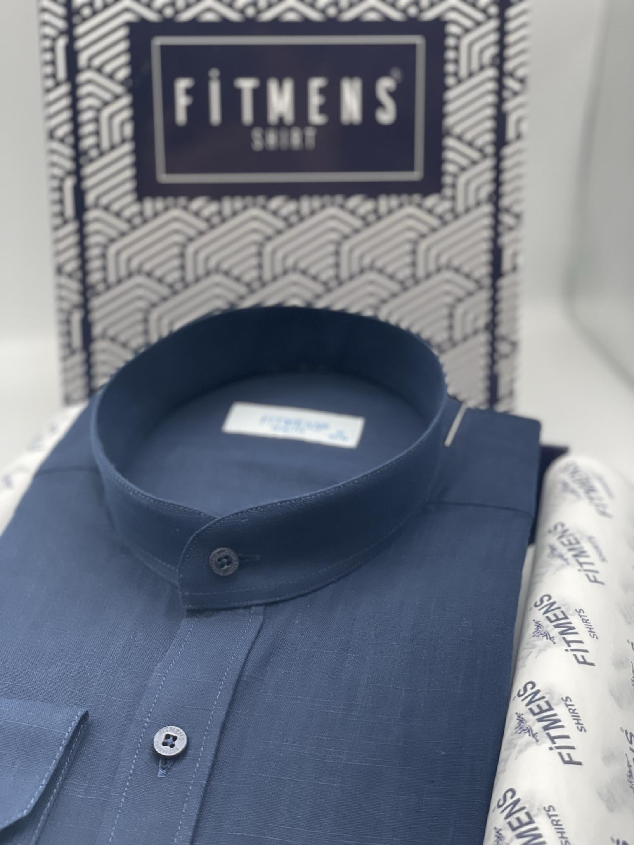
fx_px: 1270
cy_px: 422
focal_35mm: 52
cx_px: 317
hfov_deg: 28.0
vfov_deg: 36.8
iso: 80
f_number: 2
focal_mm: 6
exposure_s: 1/122
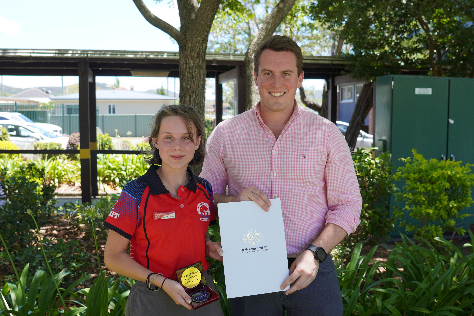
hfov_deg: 53.1
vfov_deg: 36.9
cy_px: 158
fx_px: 474
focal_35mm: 36
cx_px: 237
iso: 100
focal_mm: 24
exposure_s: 1/200
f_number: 4
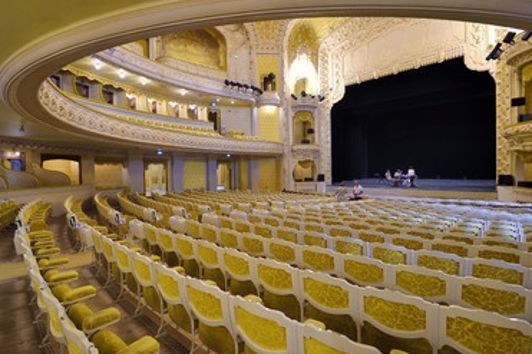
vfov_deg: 70.4
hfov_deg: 93.3
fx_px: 251
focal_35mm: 17
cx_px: 272
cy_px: 173
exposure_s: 1/13
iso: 1600
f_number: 7.1
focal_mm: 15
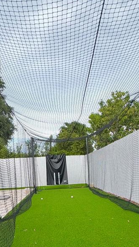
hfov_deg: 37.8
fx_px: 203
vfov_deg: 56.6
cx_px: 68
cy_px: 208
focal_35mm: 31
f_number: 2.2
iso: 40
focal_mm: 2.22
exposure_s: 1/180
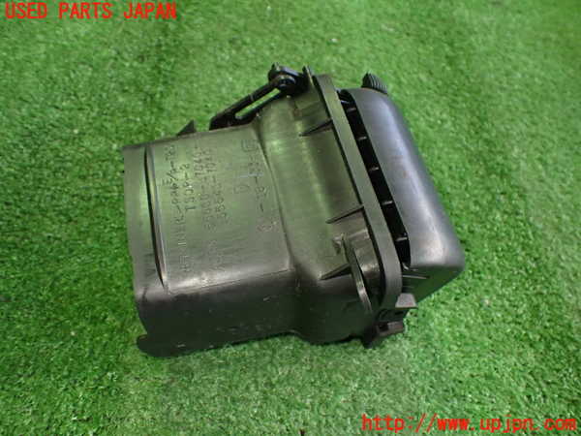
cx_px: 290
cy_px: 218
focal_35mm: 30
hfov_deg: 60.0
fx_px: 504
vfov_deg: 46.8
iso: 800
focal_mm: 5.4
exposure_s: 1/80
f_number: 2.3
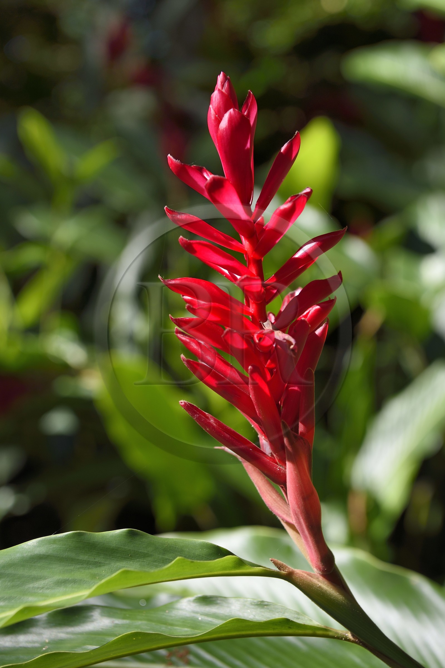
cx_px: 222
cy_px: 334
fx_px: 1150
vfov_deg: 32.4
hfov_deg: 21.9
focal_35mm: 62
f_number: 6.3
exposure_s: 1/320
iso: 200
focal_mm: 62
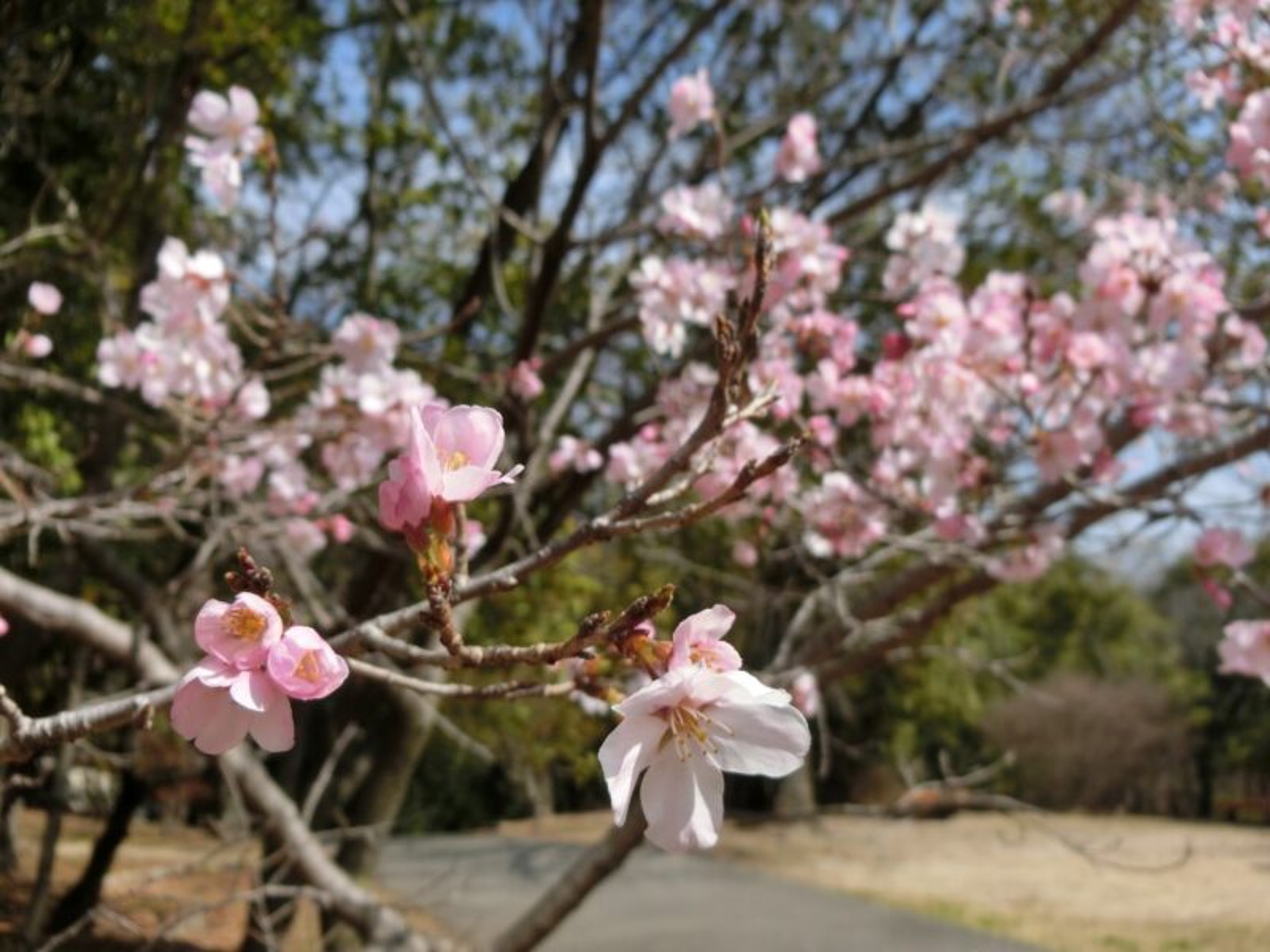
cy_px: 476
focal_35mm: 34
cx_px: 635
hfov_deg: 54.0
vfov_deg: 41.8
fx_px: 1247
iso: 80
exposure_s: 1/800
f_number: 3.9
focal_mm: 6
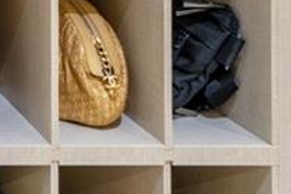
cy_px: -160
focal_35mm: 94
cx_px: -302
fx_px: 760
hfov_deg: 16.3
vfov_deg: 13.1
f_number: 11
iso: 200
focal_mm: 12
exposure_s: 1/1.25
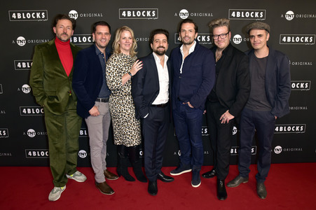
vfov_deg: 53.1
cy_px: 105
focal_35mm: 24
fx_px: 211
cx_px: 158
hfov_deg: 73.8
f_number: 8
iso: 2000
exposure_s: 1/250
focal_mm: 24
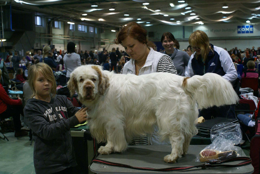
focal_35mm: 52
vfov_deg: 25.7
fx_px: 379
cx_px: 130
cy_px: 87
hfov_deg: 37.9
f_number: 5.6
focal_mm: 35
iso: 400
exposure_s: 1/50
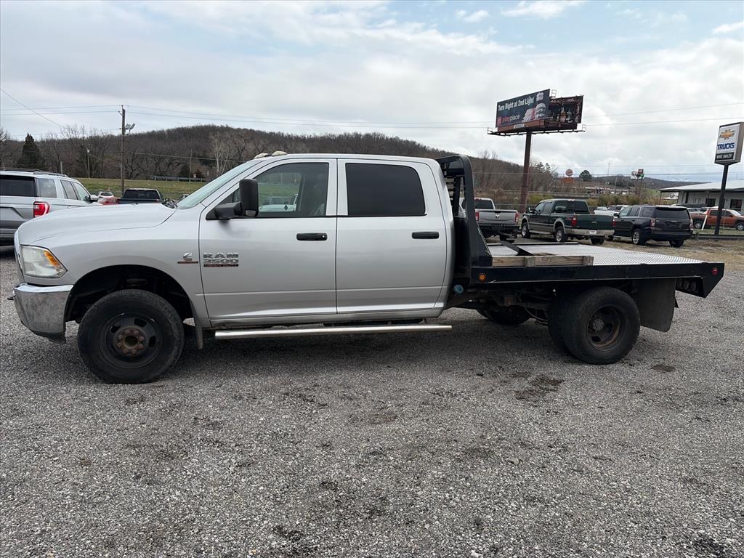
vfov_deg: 53.1
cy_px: 279
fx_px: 559
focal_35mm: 26
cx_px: 372
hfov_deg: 67.3
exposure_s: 1/5814
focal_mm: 5.96
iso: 64
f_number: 1.6
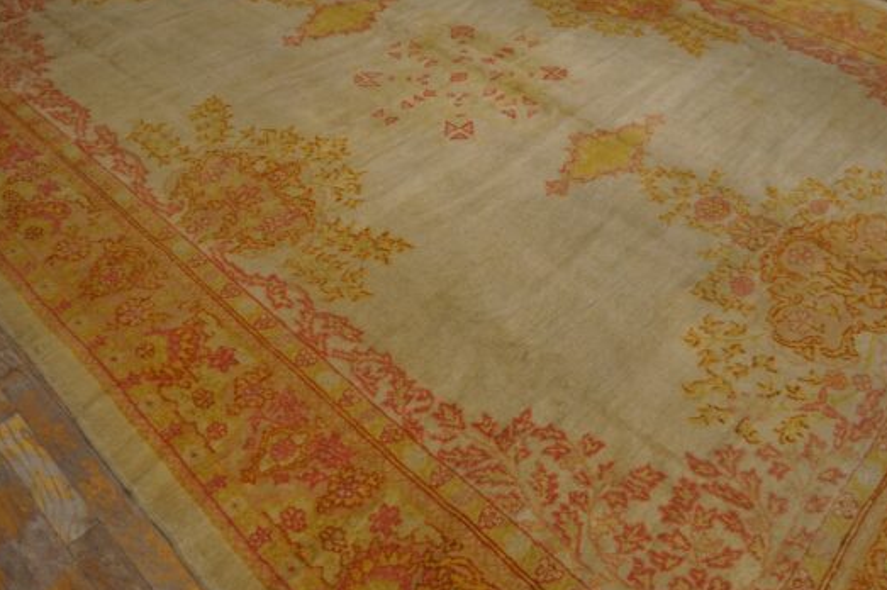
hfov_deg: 60.1
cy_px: 267
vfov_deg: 42.2
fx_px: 763
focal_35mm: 31
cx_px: 499
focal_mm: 18
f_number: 4
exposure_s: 1/60
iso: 400
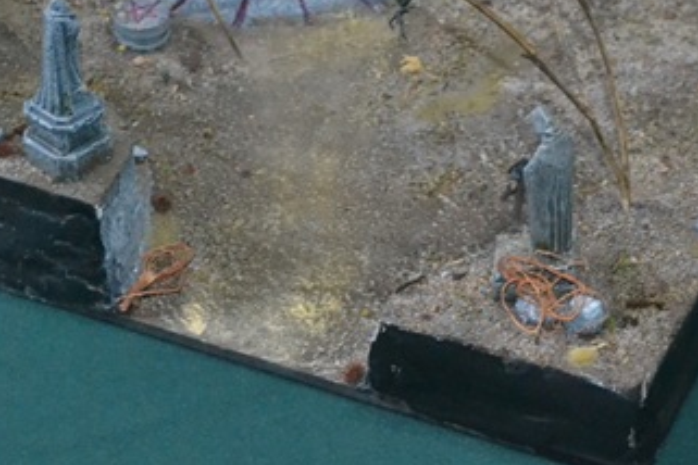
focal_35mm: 150
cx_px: 364
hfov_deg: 13.6
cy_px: -76
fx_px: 2916
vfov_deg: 9.0
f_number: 5
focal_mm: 35
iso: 3200
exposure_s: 1/60
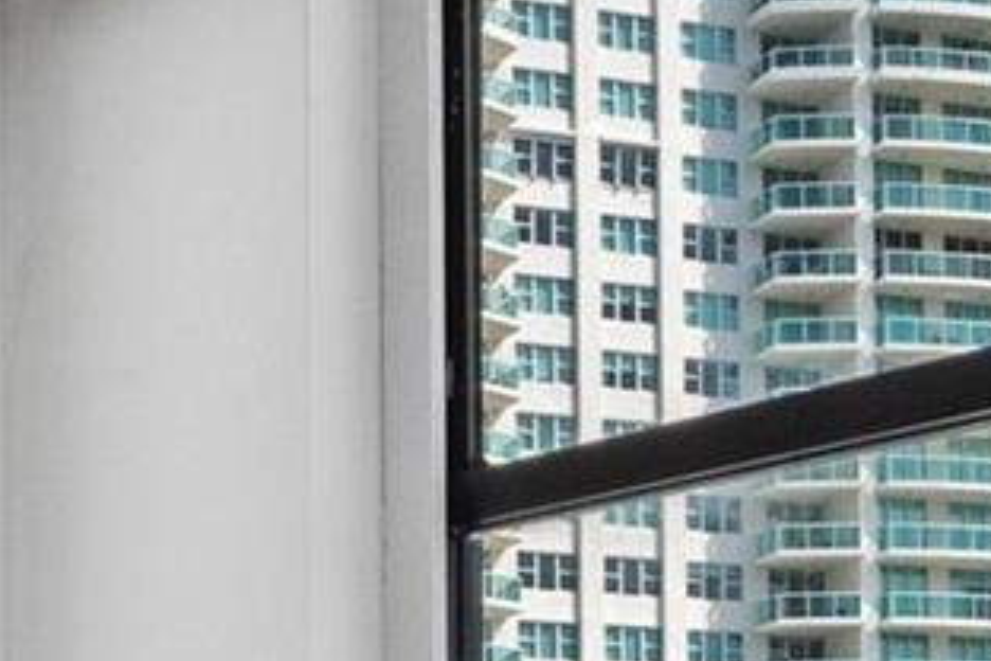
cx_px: -105
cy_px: 1096
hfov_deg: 24.5
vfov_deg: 15.7
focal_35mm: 77
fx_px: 2119
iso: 200
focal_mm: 10
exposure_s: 1/125
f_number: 8
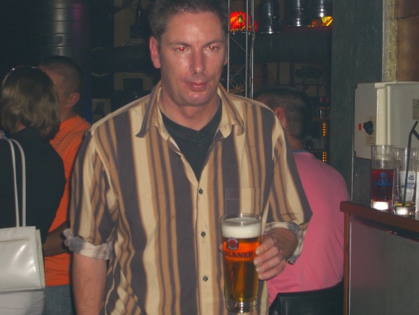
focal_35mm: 80
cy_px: 158
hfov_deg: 24.4
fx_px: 968
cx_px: 210
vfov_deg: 18.4
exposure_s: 1/60
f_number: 4.4
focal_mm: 16.6
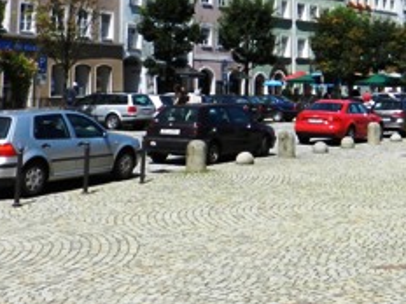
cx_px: 383
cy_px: -33
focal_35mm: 69
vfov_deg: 20.3
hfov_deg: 27.0
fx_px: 809
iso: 160
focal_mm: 4.5
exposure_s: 1/1600
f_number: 3.5
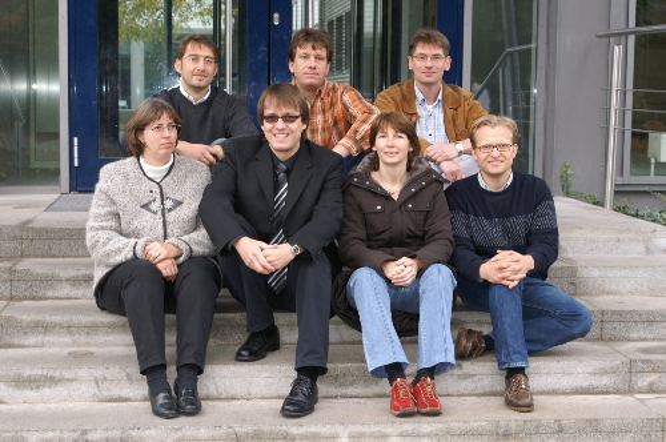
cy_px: 221
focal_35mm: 68
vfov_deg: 20.1
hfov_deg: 29.9
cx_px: 333
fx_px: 1247
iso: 400
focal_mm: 45
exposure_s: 1/100
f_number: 5.6
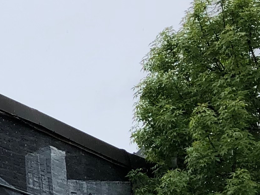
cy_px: 264
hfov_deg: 12.3
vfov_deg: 10.6
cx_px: -299
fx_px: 1029
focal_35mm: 137
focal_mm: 3.99
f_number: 1.8
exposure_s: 1/867
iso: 20
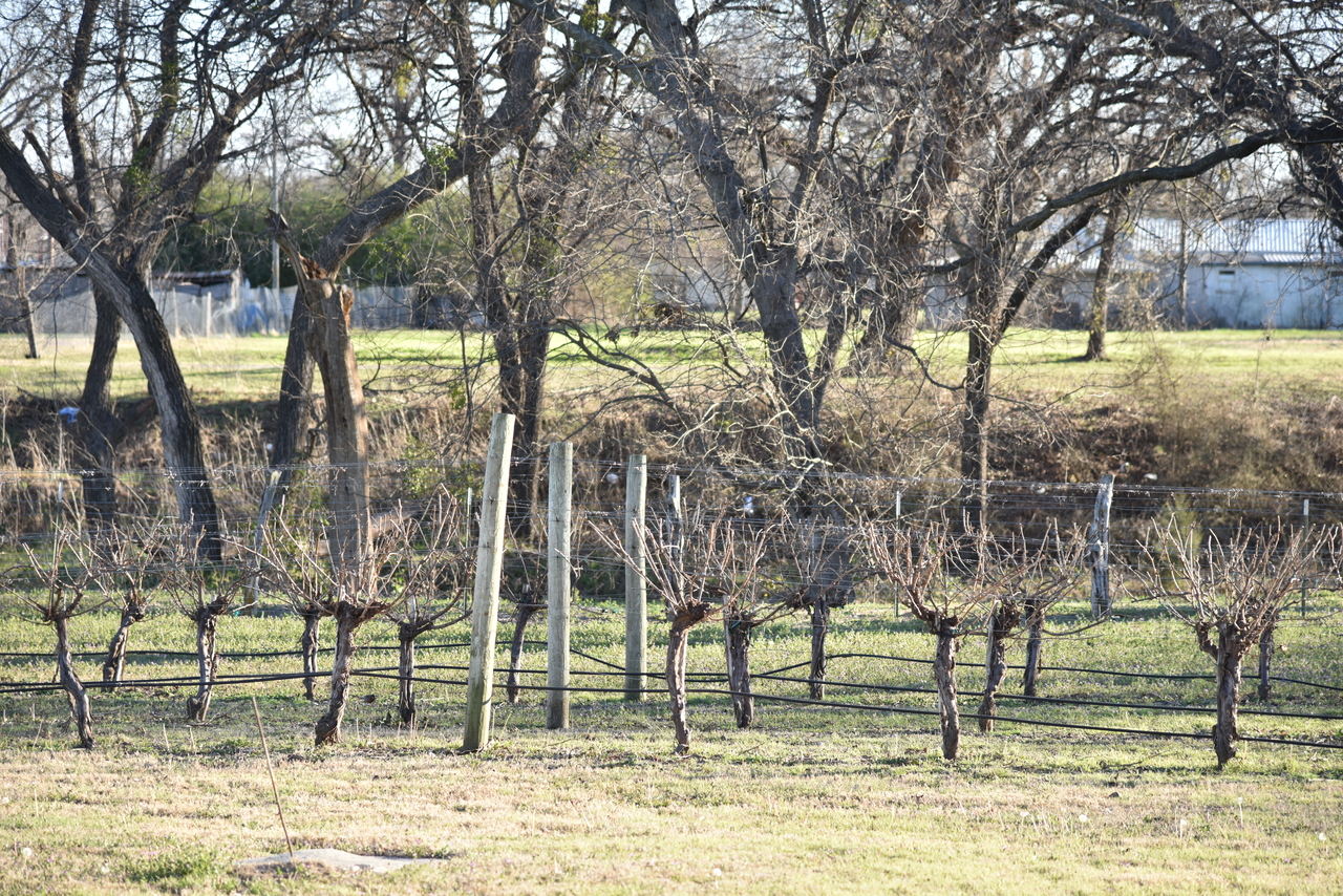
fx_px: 4477
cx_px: 672
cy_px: 448
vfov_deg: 11.4
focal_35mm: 120
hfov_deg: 17.1
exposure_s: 1/250
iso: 180
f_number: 4
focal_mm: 120
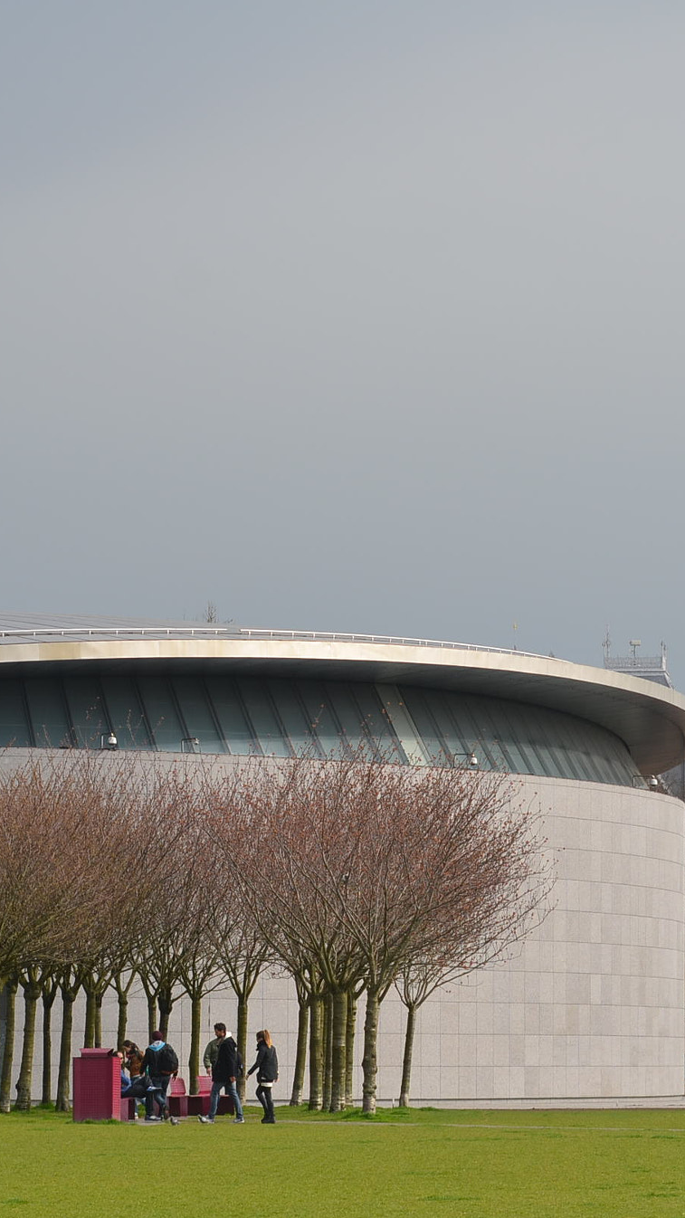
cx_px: 761
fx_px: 5393
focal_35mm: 167
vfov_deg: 12.9
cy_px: 612
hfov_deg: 7.2
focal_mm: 70
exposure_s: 1/640
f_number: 6.3
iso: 200
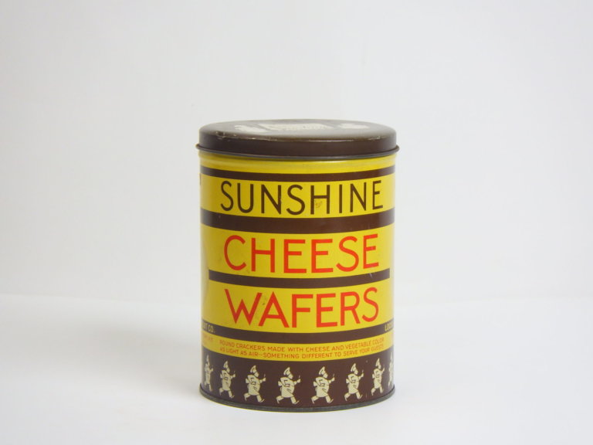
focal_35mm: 115
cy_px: 222
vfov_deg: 12.9
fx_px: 1970
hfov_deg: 17.1
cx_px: 296
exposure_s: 1/30
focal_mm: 20.6
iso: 125
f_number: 5.2
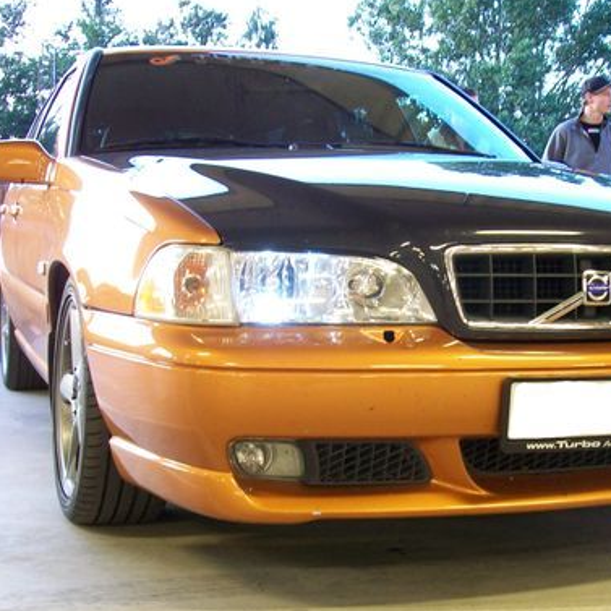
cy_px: 371
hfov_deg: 31.5
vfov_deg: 31.5
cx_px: 373
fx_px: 1078
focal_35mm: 54
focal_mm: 6
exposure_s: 1/4
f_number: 2.7
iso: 80
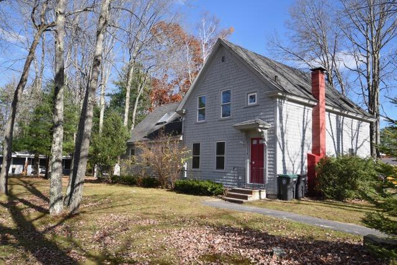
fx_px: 320
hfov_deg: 63.6
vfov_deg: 45.0
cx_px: 198
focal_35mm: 29
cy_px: 132
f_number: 5.6
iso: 100
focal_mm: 29
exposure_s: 1/320
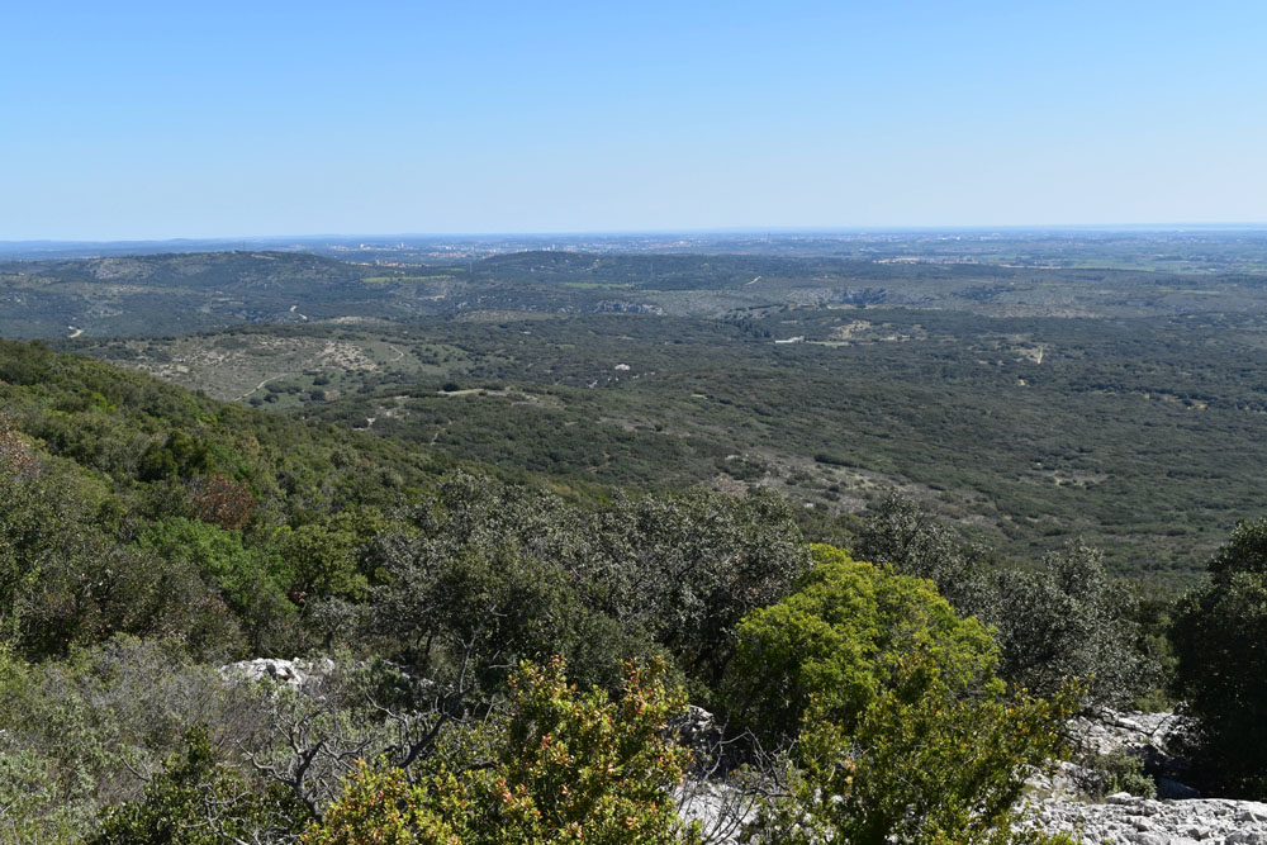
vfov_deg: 33.0
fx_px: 1425
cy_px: 422
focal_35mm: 40
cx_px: 634
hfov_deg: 47.9
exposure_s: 1/500
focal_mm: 27
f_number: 11
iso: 400
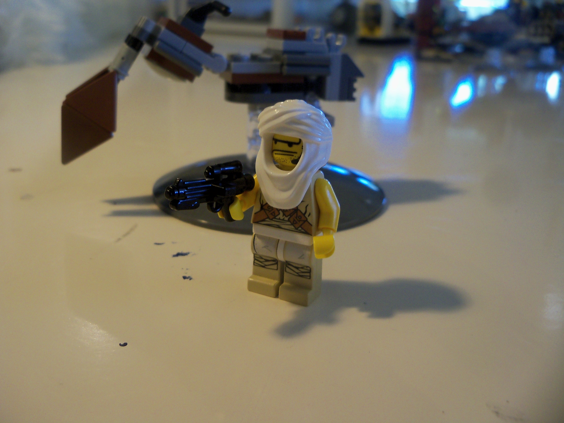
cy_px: 212
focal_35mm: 35
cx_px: 282
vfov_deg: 40.7
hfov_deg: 52.6
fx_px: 570
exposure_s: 1/40
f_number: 3.5
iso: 160
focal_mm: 6.2
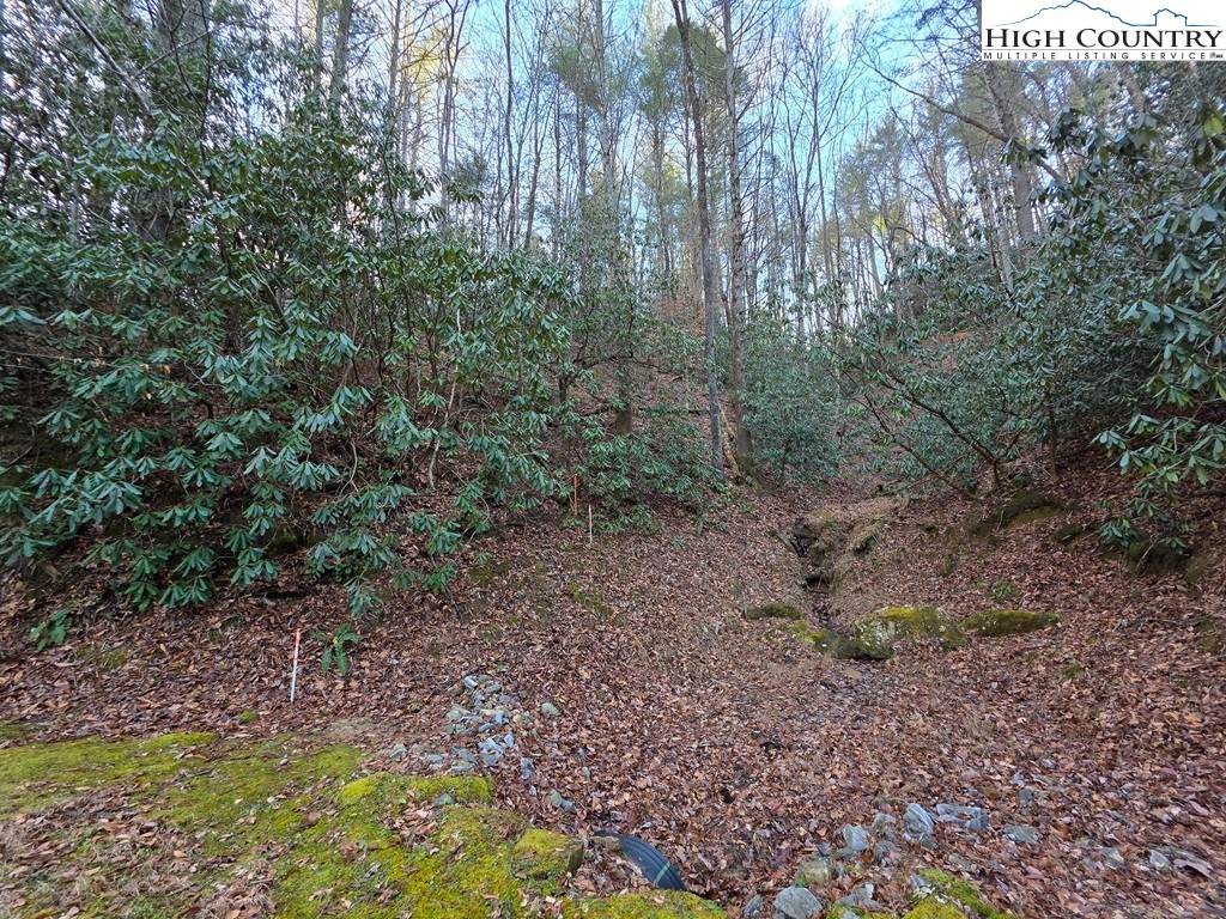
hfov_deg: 106.2
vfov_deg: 89.9
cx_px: 613
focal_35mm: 13
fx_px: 460
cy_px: 460
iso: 64
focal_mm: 2.2
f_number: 1.9
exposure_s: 1/120
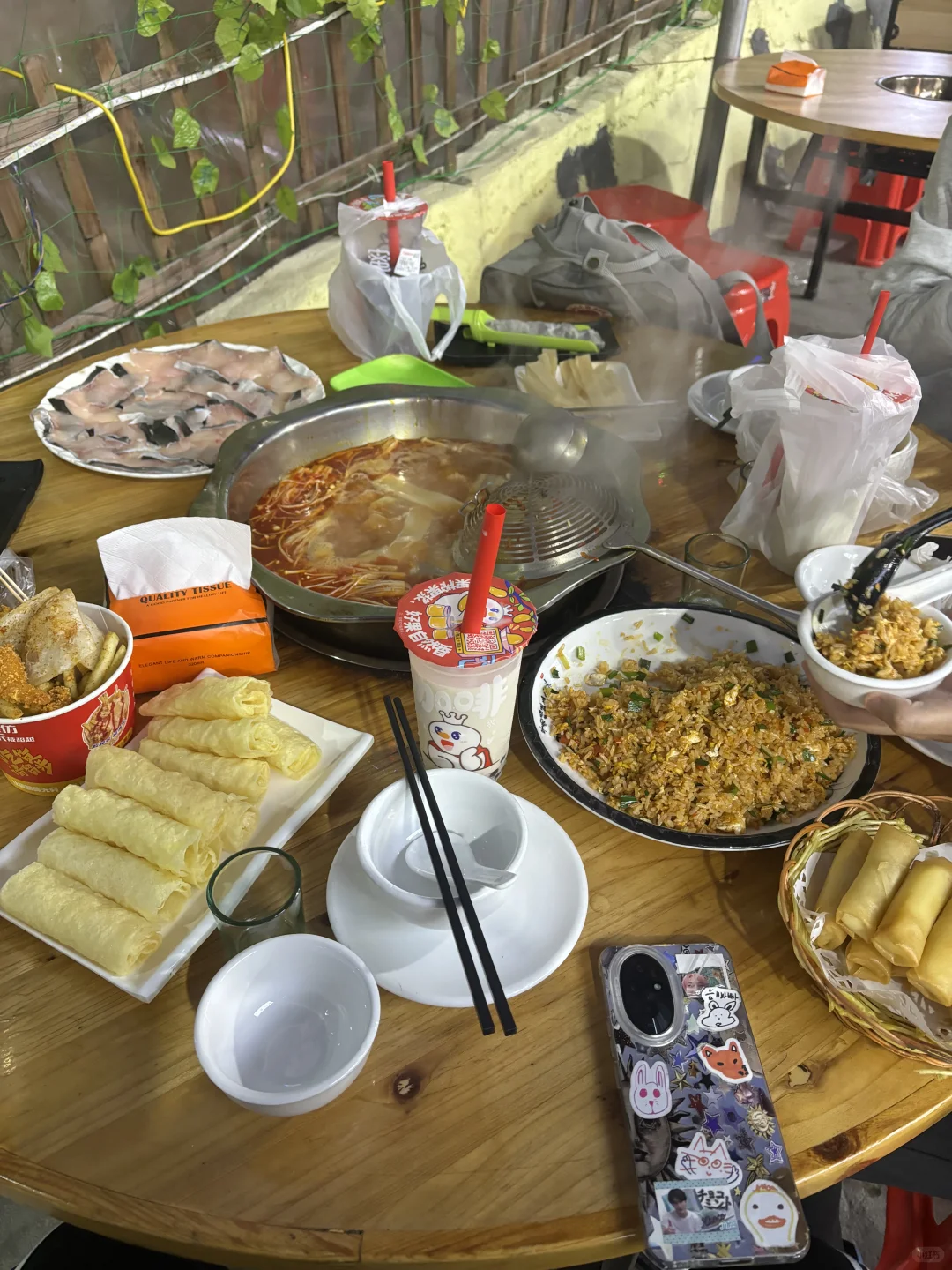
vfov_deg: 67.3
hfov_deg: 53.1
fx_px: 953
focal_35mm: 26
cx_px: 476
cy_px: 635
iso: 400
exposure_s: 1/50
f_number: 1.6
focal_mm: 5.96
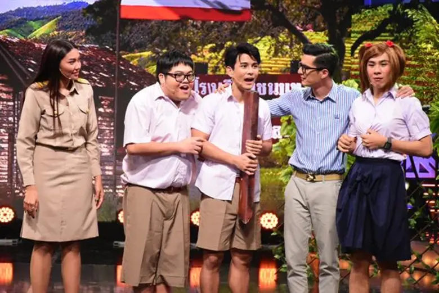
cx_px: 220
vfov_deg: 10.8
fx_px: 1556
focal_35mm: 128
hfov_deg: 16.1
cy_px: 146
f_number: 5.3
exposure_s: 1/400
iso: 8000
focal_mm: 85
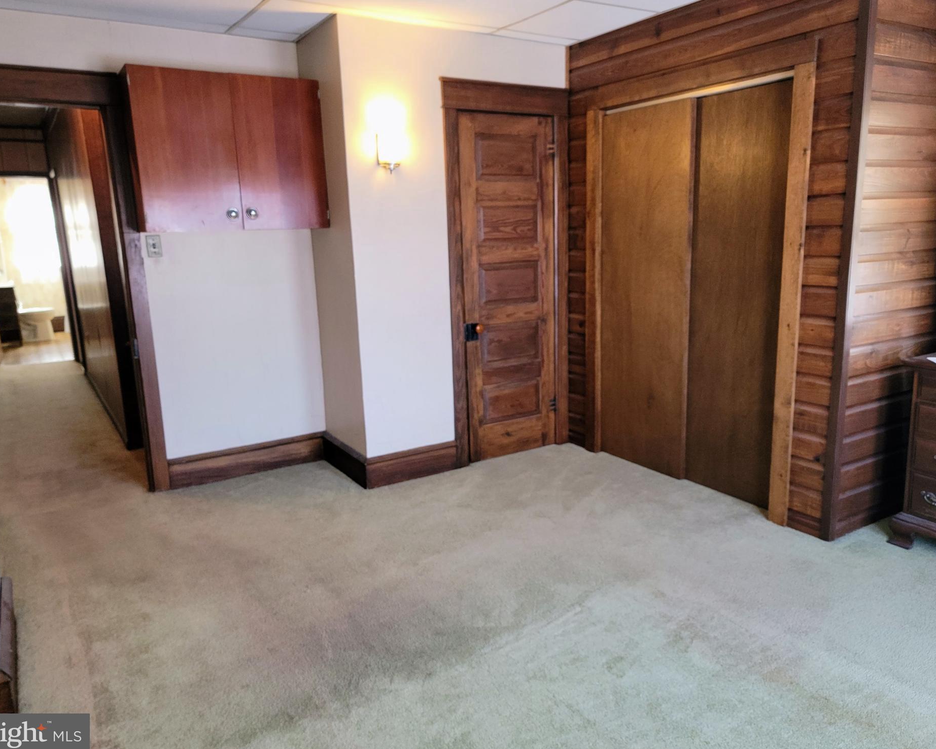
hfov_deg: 66.0
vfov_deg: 54.9
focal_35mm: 26
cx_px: 482
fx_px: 720
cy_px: 365
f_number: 1.8
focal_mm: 6.7
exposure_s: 1/20
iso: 125
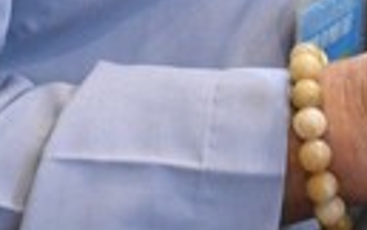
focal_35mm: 538
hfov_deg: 3.9
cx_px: 333
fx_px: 5388
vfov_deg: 2.4
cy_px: -497
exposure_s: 1/250
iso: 12800
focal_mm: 105
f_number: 4
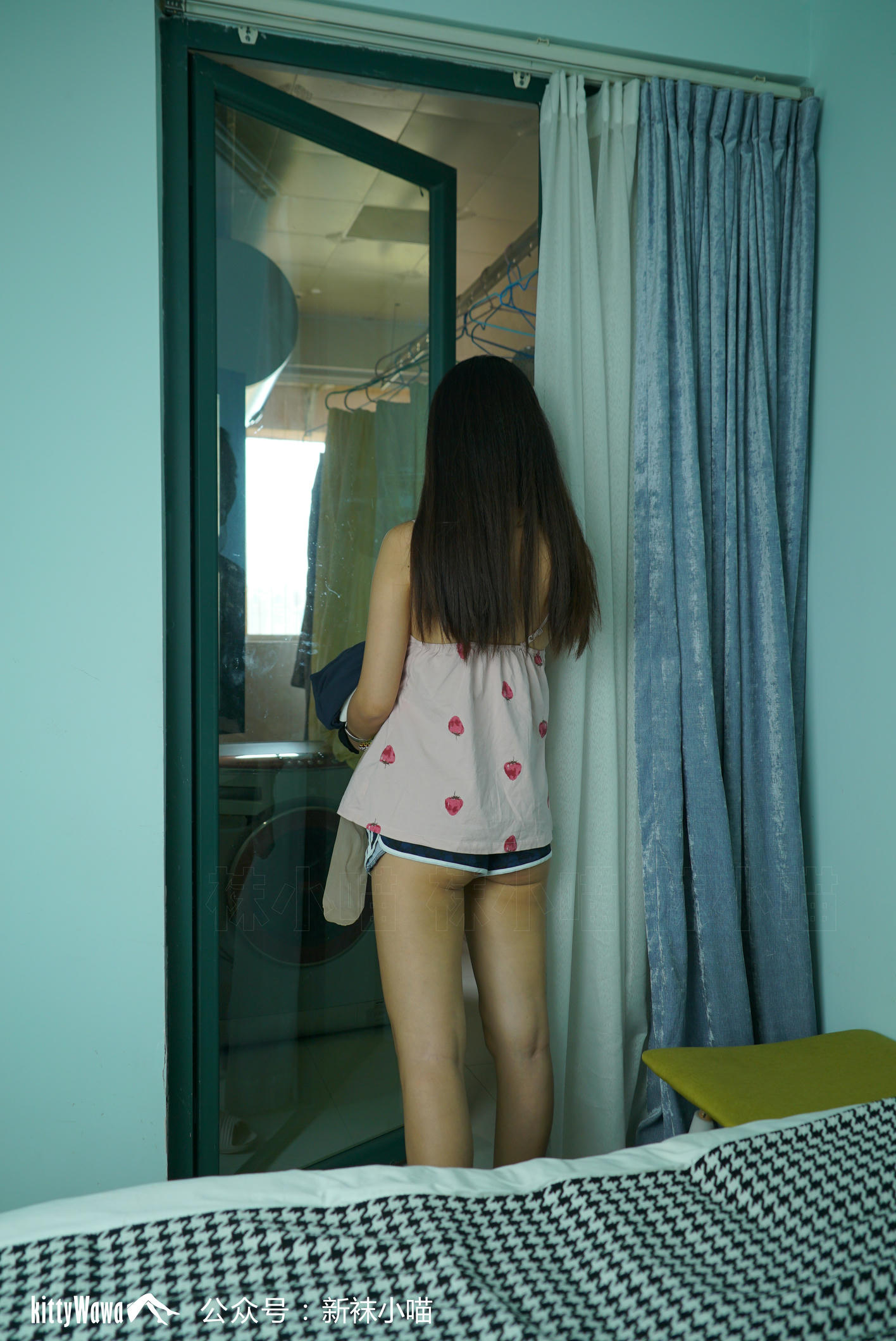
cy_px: 670
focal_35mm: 29
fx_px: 1081
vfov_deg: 63.6
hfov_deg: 45.0
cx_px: 448
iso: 320
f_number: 4
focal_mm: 29
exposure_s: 1/60
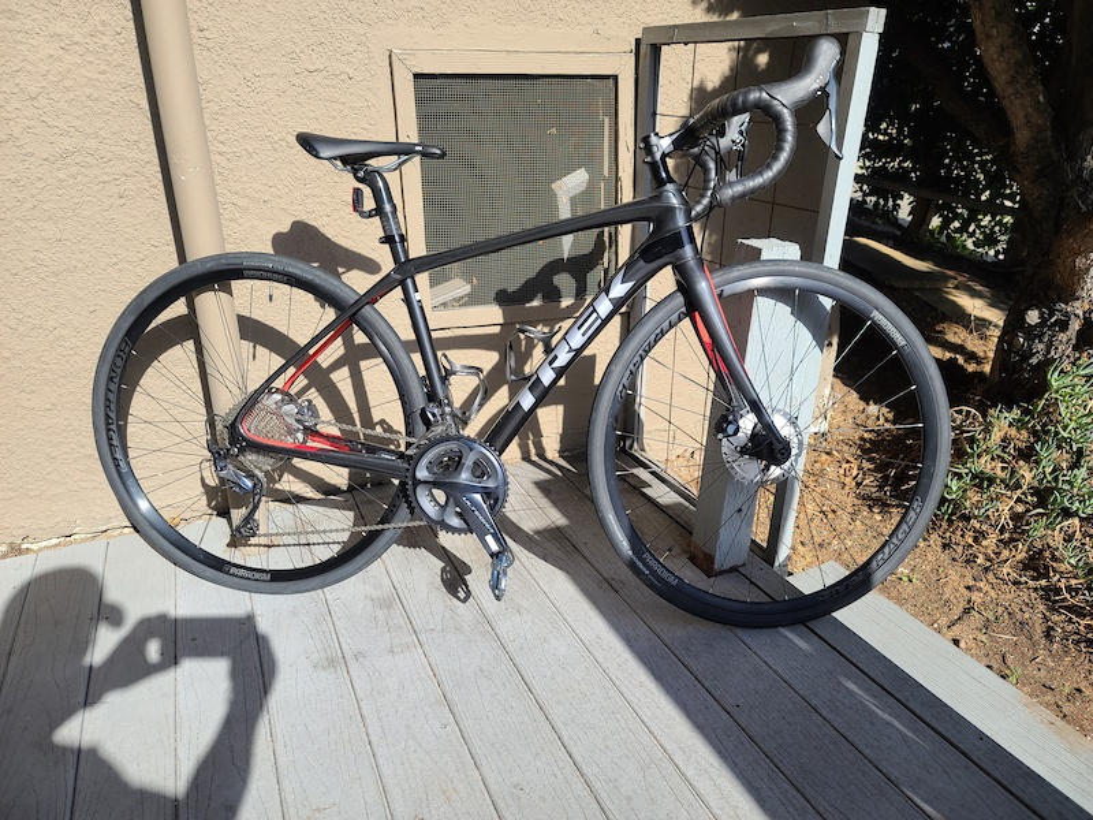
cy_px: 410
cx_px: 546
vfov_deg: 54.9
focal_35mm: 25
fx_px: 789
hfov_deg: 69.4
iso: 16
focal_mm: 7
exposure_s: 1/540
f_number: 1.8
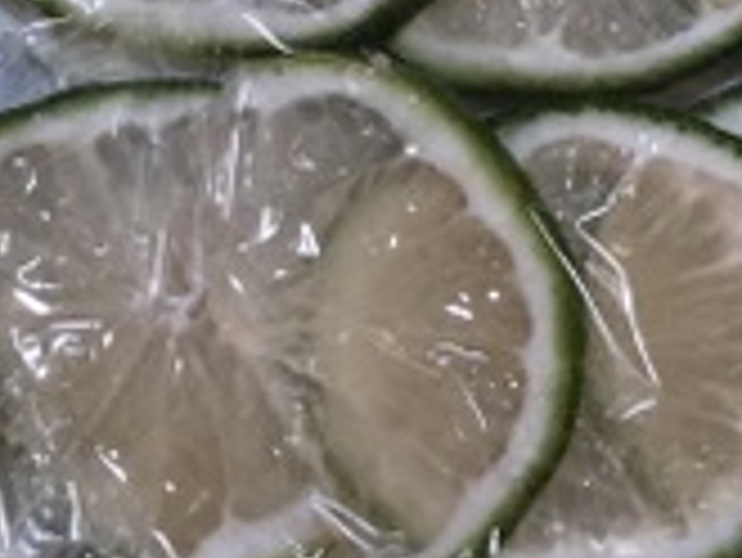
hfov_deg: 11.5
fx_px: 3561
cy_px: 22
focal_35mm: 166
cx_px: 1016
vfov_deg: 8.9
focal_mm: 6.6
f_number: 2.8
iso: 80
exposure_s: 1/30
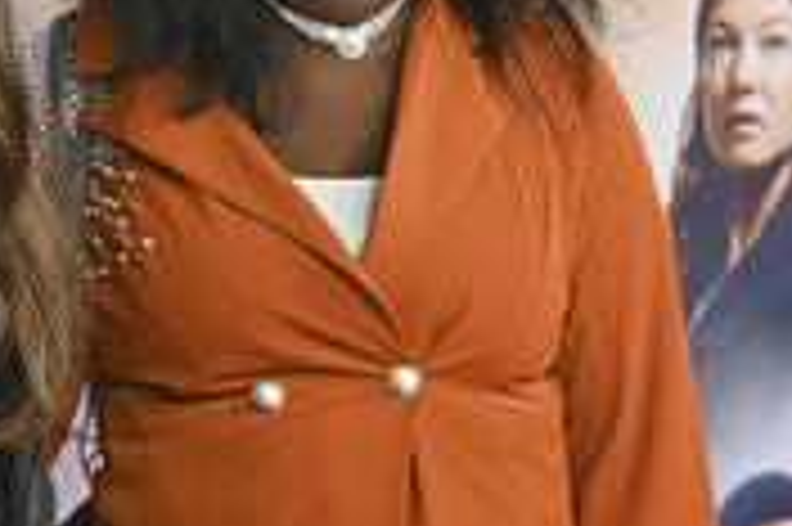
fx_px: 4220
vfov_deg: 7.1
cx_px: 119
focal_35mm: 192
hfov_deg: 10.7
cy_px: 193
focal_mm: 75
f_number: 5.6
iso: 800
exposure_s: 1/160
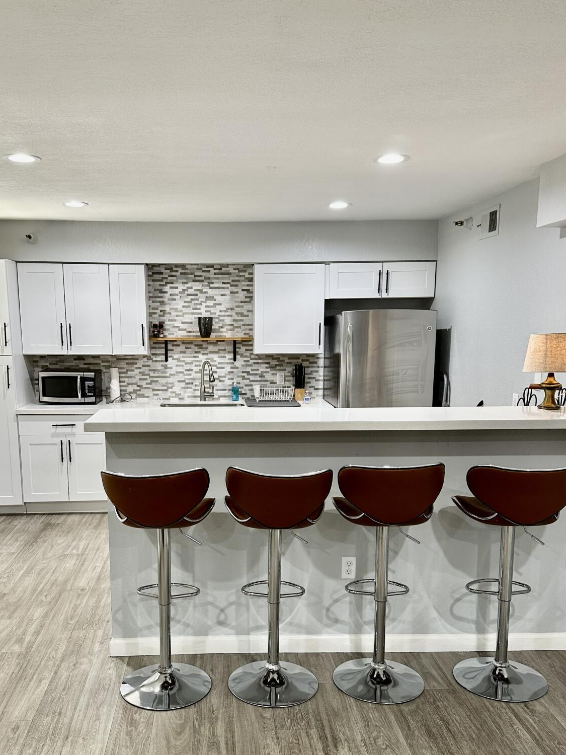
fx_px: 698
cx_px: 243
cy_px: 456
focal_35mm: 32
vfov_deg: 56.3
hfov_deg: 44.0
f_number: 1.78
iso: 125
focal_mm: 6.86
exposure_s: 1/60
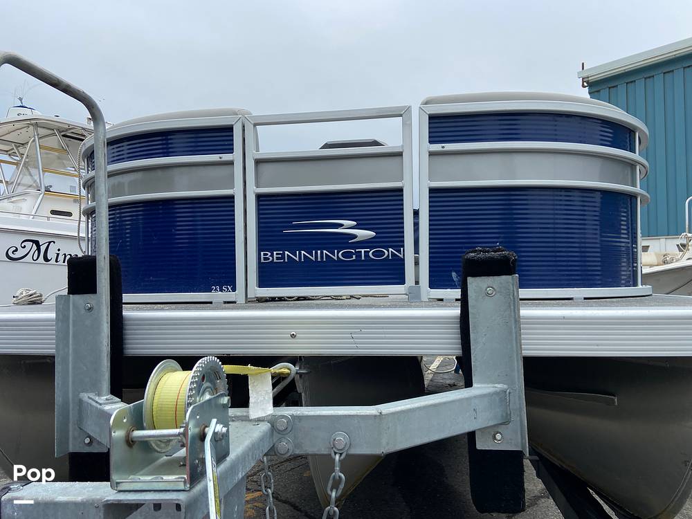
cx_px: 346
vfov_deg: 53.1
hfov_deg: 67.3
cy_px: 260
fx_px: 520
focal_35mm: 26
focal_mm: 4.25
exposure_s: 1/1996
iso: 32
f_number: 1.8
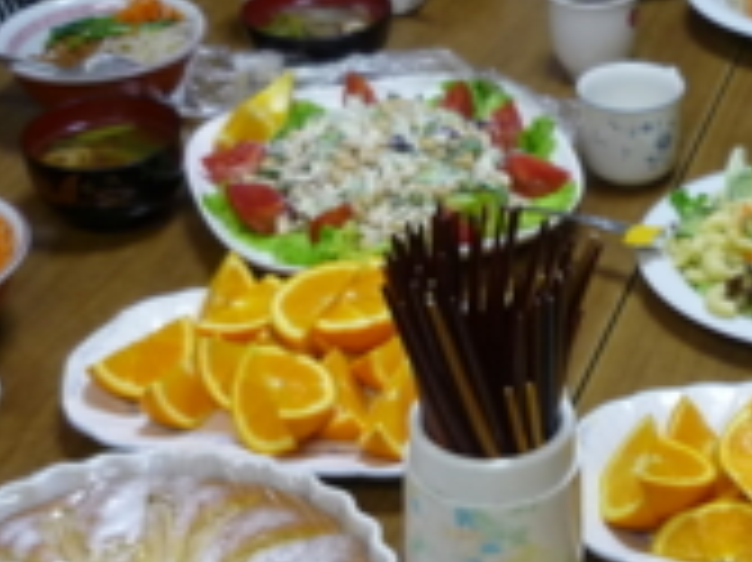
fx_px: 1715
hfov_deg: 24.4
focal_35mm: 79
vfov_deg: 18.3
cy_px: 526
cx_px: 572
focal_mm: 5.5
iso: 200
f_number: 2.8
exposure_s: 1/30
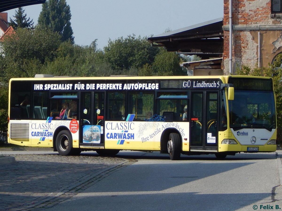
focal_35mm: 182
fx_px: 1482
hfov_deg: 10.9
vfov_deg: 8.2
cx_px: 141
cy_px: 106
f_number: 5.3
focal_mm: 32.8
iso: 125
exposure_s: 1/800
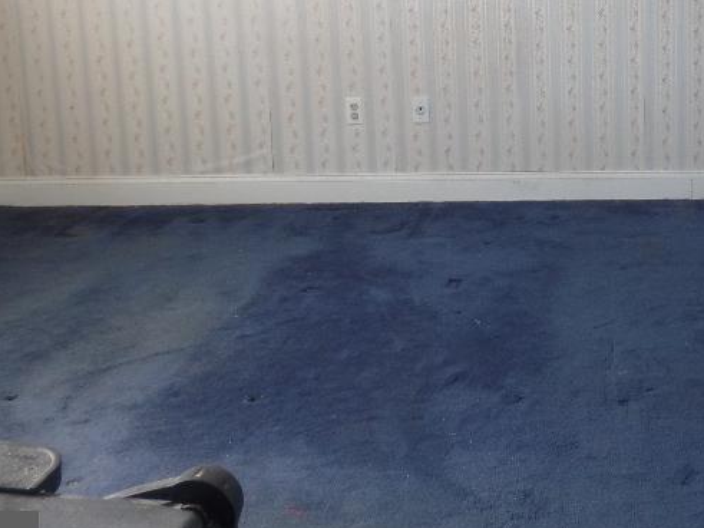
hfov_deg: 37.8
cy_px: 19
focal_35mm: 48
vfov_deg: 28.6
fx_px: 976
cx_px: 594
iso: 120
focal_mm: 4.1
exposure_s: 1/30
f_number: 2.8
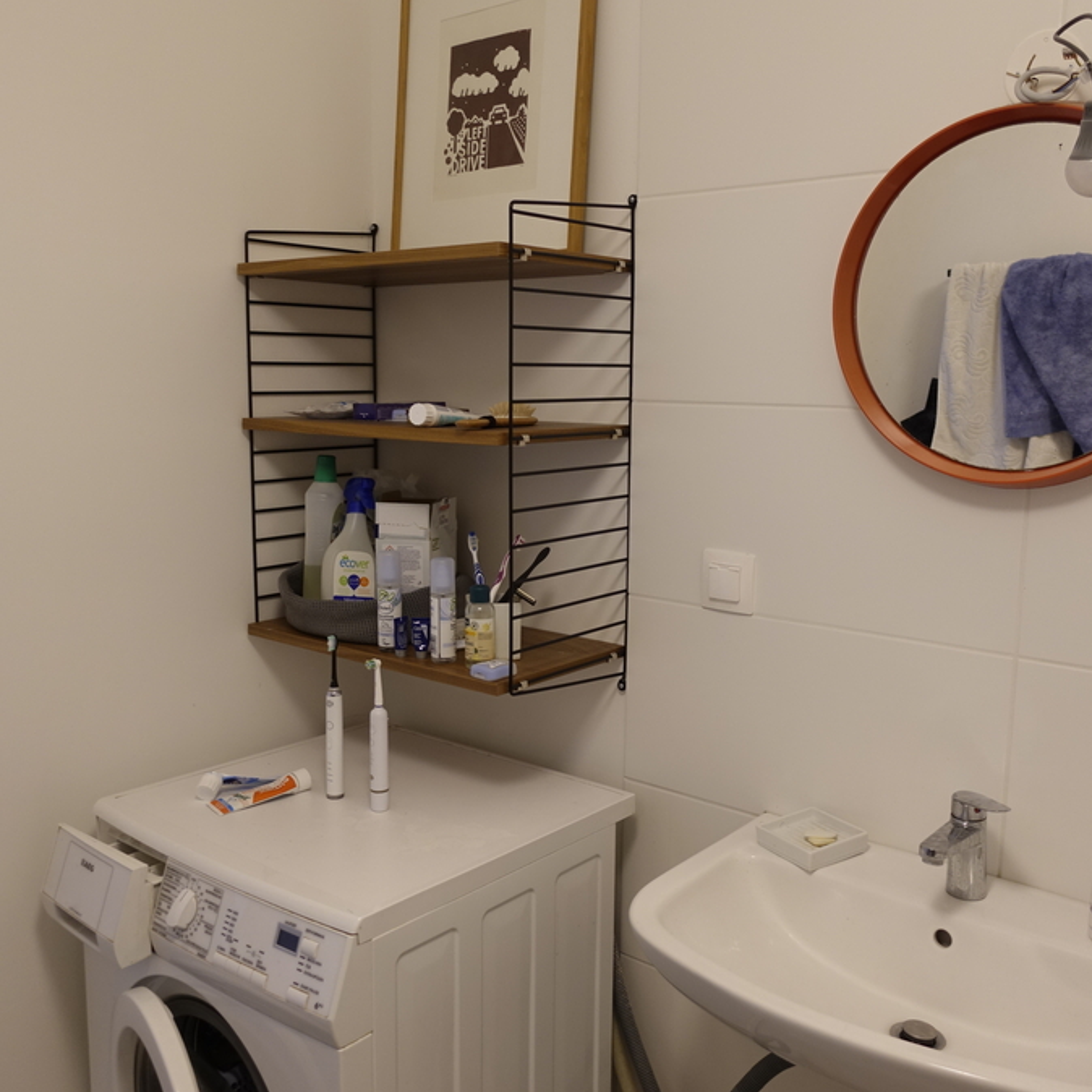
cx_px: 564
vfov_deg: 52.5
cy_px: 548
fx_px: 1106
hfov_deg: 52.5
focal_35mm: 31
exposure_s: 1/30
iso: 200
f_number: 1.8
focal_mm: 8.8
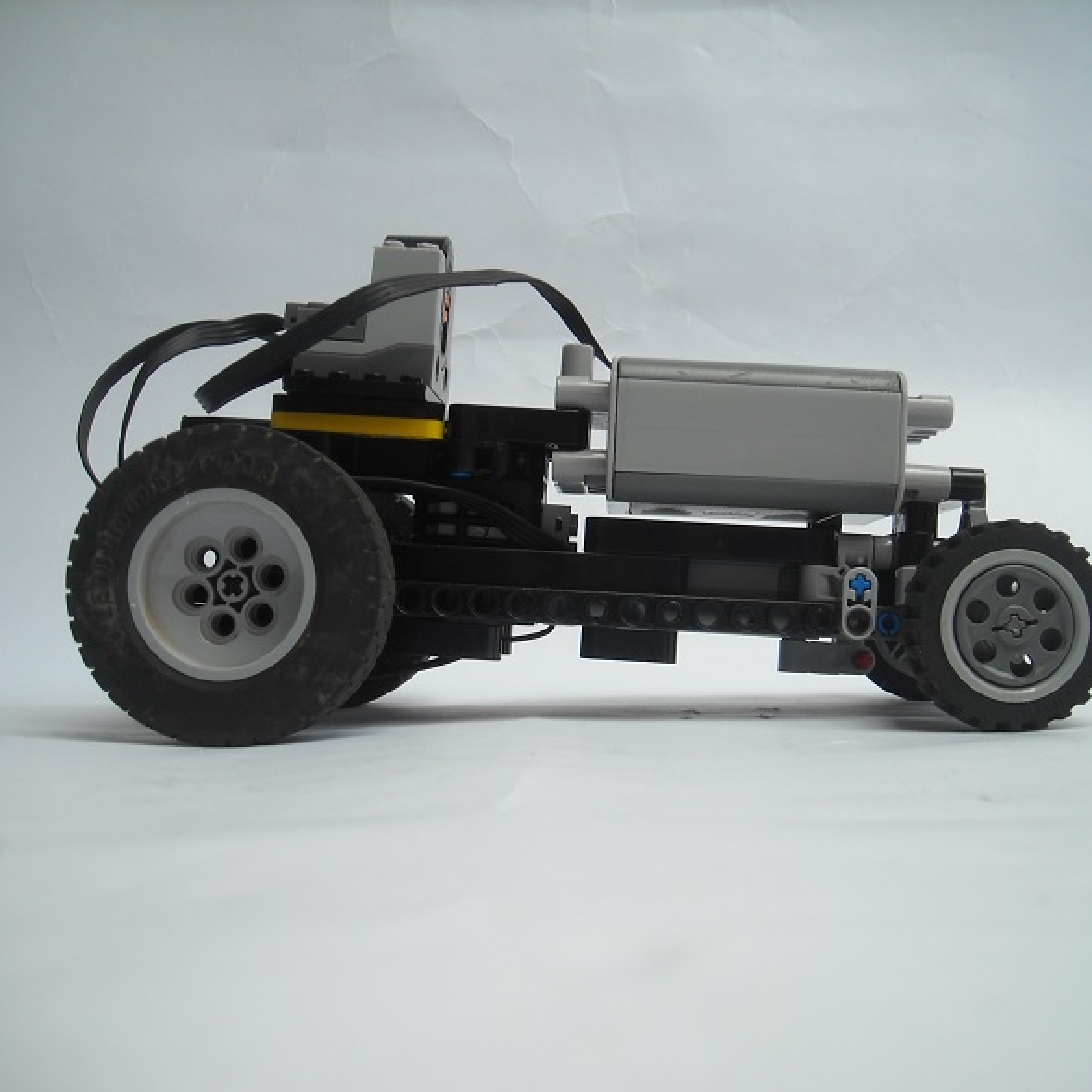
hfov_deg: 40.0
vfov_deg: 40.0
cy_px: 552
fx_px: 1499
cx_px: 584
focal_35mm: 42
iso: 64
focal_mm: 5.7
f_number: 2.8
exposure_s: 1/91
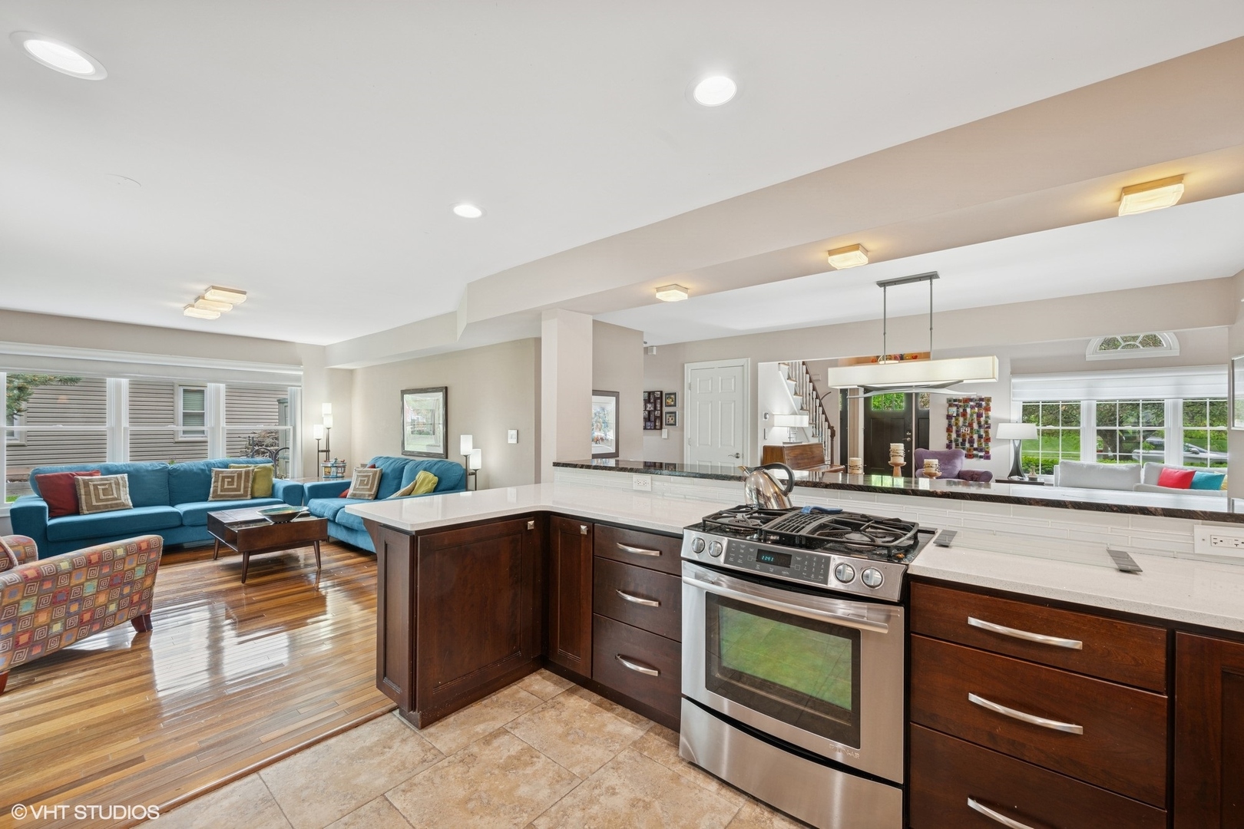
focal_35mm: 14
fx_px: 484
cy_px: 414
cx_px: 622
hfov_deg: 104.3
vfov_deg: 81.2
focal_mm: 14
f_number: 9
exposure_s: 1/5
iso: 200
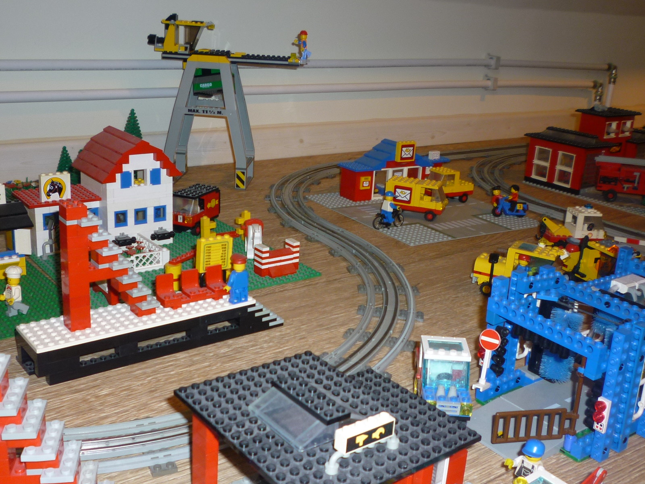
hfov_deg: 47.9
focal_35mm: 39
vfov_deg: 36.8
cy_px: 242
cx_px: 322
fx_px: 727
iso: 100
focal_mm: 5.2
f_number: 3.3
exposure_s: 1/30
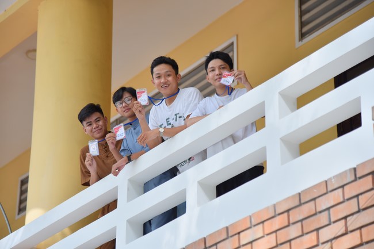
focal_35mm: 120
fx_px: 1246
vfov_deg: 11.4
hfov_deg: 17.1
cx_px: 187
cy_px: 124
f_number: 4.5
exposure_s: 1/200
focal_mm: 120
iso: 100
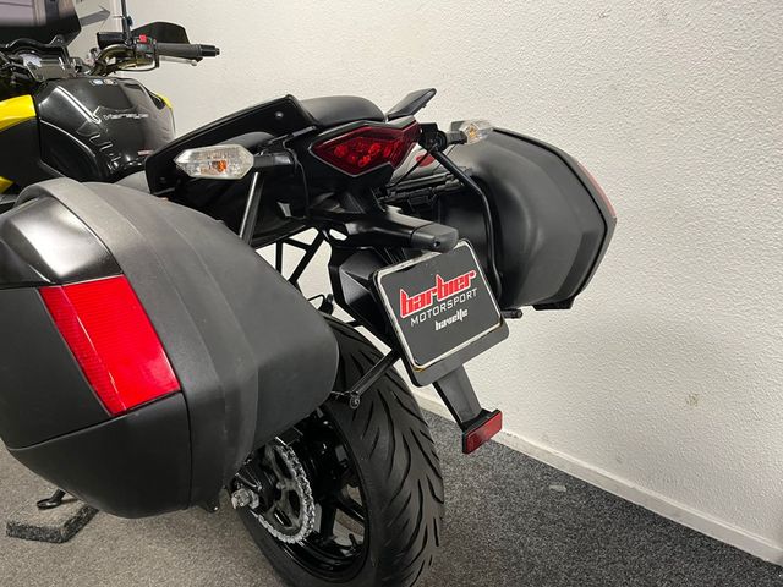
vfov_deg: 53.1
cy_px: 294
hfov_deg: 67.3
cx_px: 392
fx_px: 588
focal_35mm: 26
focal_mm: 5.1
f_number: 1.6
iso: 200
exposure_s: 1/50
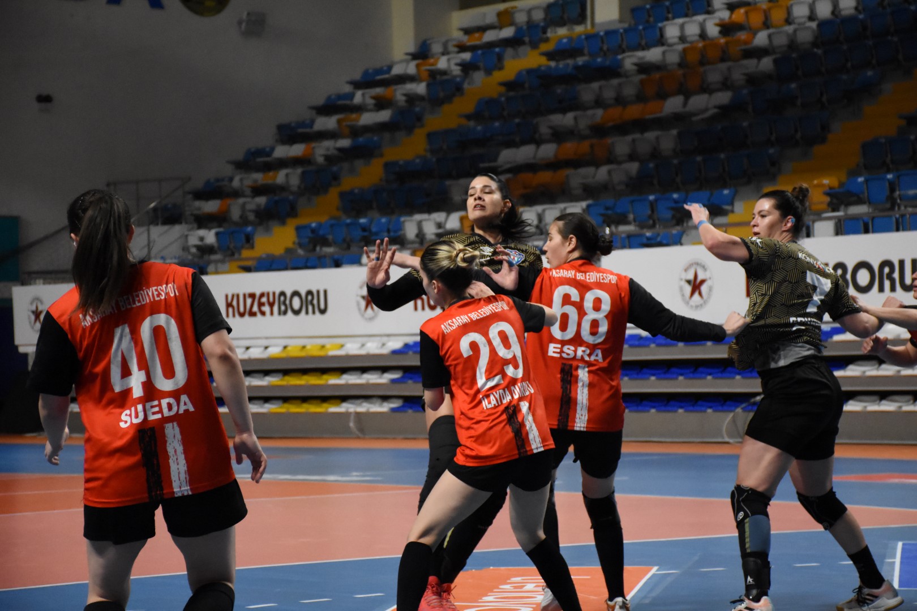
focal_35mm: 112
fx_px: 2865
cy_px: 306
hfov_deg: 18.2
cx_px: 458
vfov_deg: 12.2
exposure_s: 1/800
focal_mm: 75
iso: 6400
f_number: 5
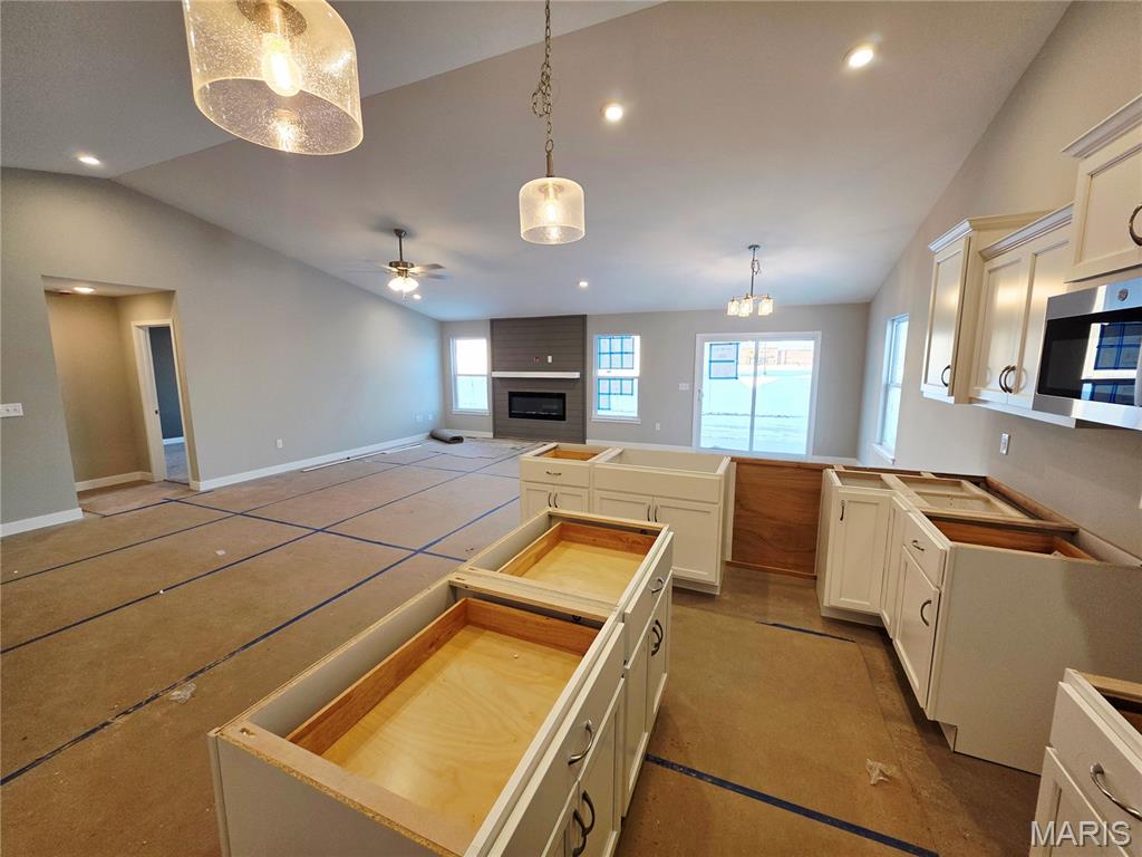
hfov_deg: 106.2
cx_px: 571
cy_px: 428
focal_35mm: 13
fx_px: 429
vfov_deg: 89.9
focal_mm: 2.2
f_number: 1.9
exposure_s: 1/120
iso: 64
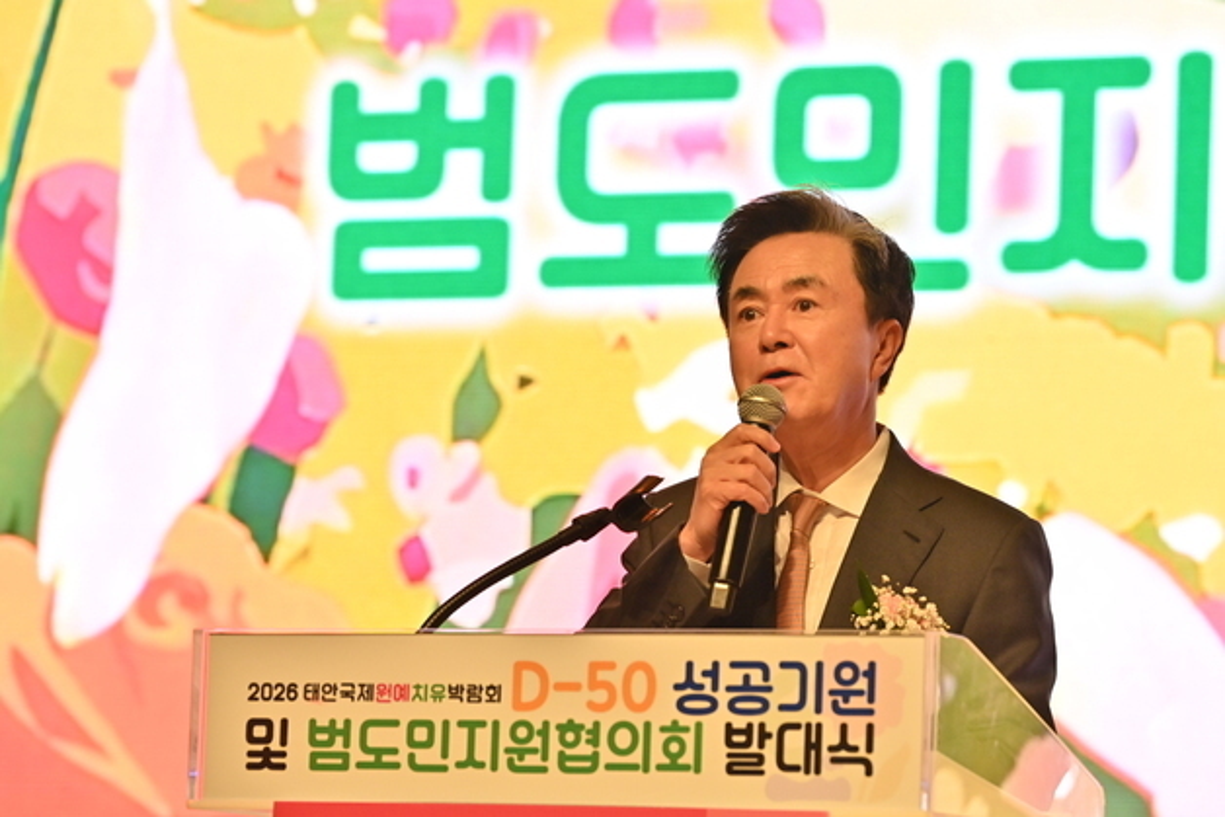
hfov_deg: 10.3
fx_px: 6807
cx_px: 612
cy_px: 408
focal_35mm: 200
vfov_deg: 6.9
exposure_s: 1/320
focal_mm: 200
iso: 2000
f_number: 5
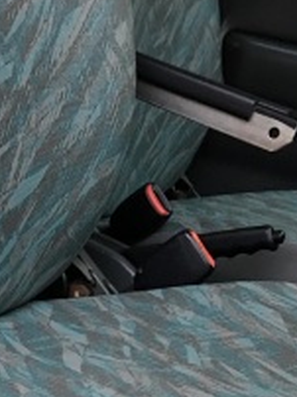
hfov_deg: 21.1
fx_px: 791
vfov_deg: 26.1
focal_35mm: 69
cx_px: 81
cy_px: 430
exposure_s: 1/4
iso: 64
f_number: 2.2
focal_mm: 4.15
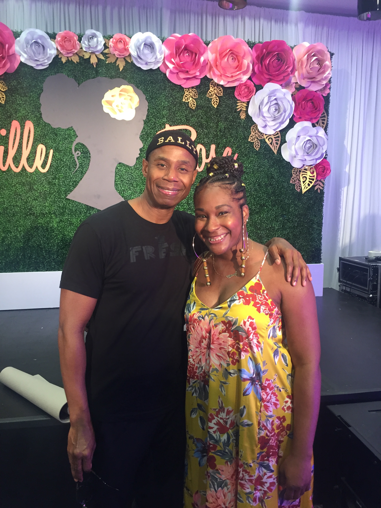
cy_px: 254
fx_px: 426
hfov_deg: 48.2
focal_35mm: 29
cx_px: 190
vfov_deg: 61.7
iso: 125
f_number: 2.2
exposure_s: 1/30
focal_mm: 4.15
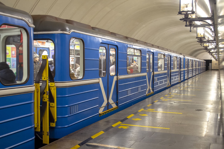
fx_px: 242
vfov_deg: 34.1
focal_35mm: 39
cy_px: 74
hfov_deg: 49.6
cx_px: 112
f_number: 4.2
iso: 1250
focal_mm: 26
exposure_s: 1/30
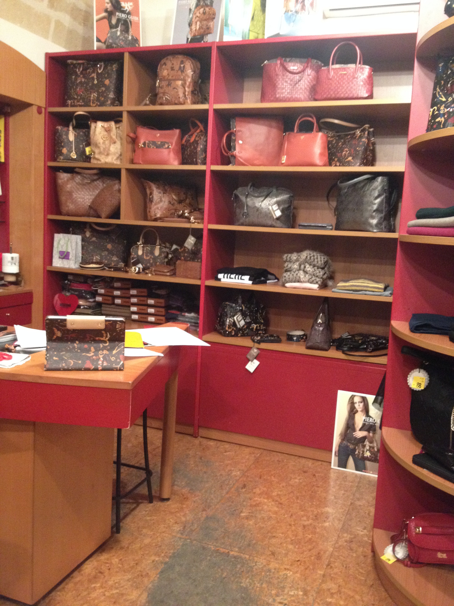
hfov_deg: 40.7
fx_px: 612
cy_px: 303
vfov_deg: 52.6
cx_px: 227
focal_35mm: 35
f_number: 2.4
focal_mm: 4.28
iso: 400
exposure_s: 1/20
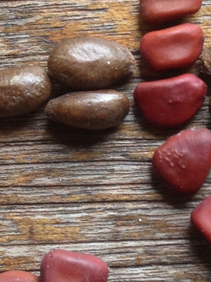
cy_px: -12
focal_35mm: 148
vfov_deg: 13.1
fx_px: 1203
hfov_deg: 10.0
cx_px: 137
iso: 50
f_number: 2.4
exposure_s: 1/60
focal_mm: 4.28
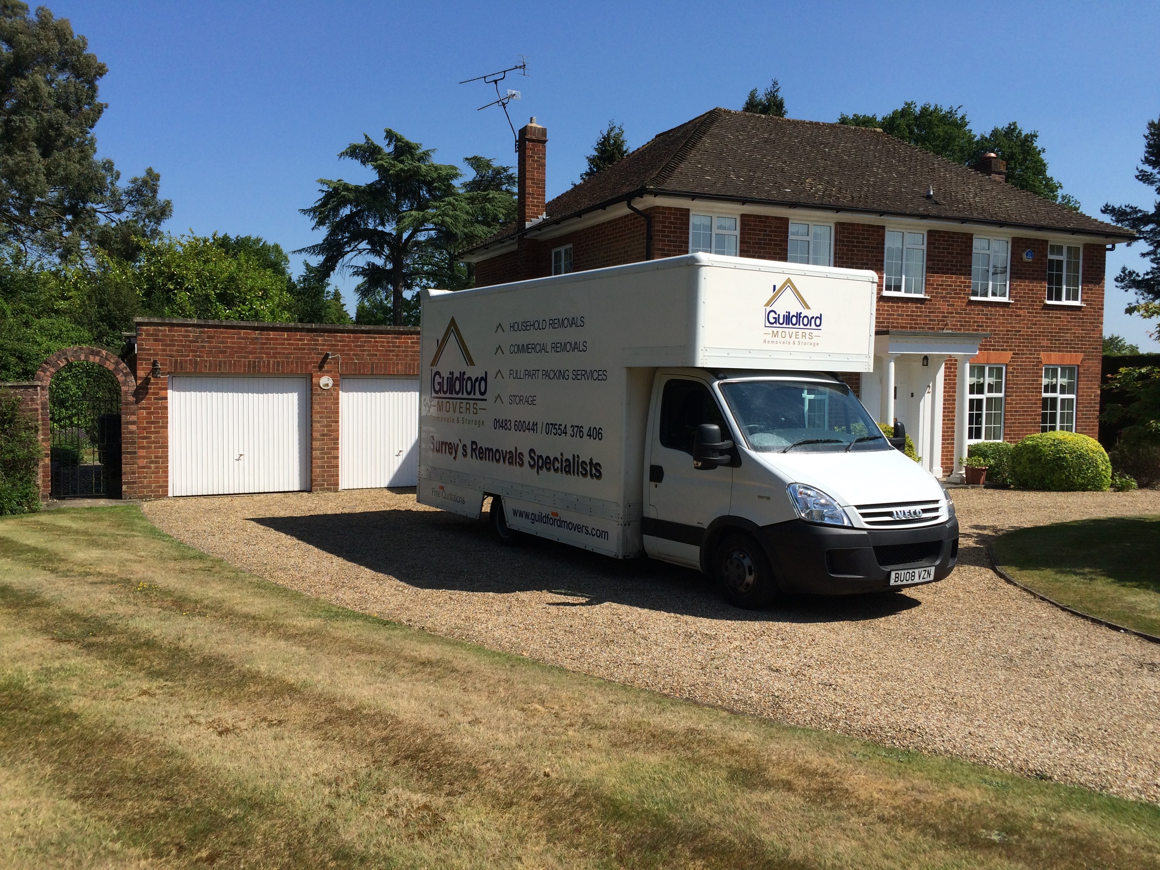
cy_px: 435
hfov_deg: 61.7
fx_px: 972
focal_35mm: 29
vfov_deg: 48.2
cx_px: 580
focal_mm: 4.15
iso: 32
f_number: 2.2
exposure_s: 1/2740
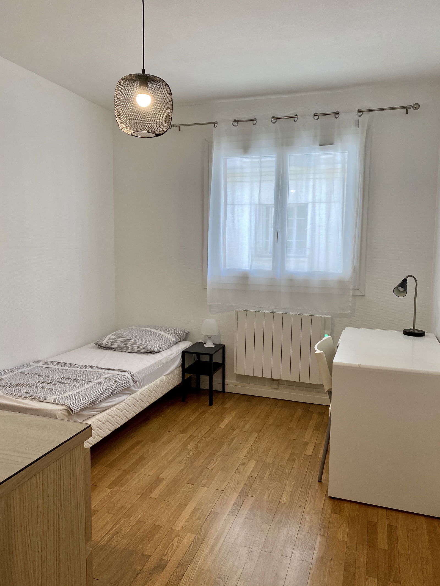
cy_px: 293
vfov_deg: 67.3
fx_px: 441
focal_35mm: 26
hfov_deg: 53.1
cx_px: 220
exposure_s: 1/114
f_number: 1.8
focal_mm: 4.25
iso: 125
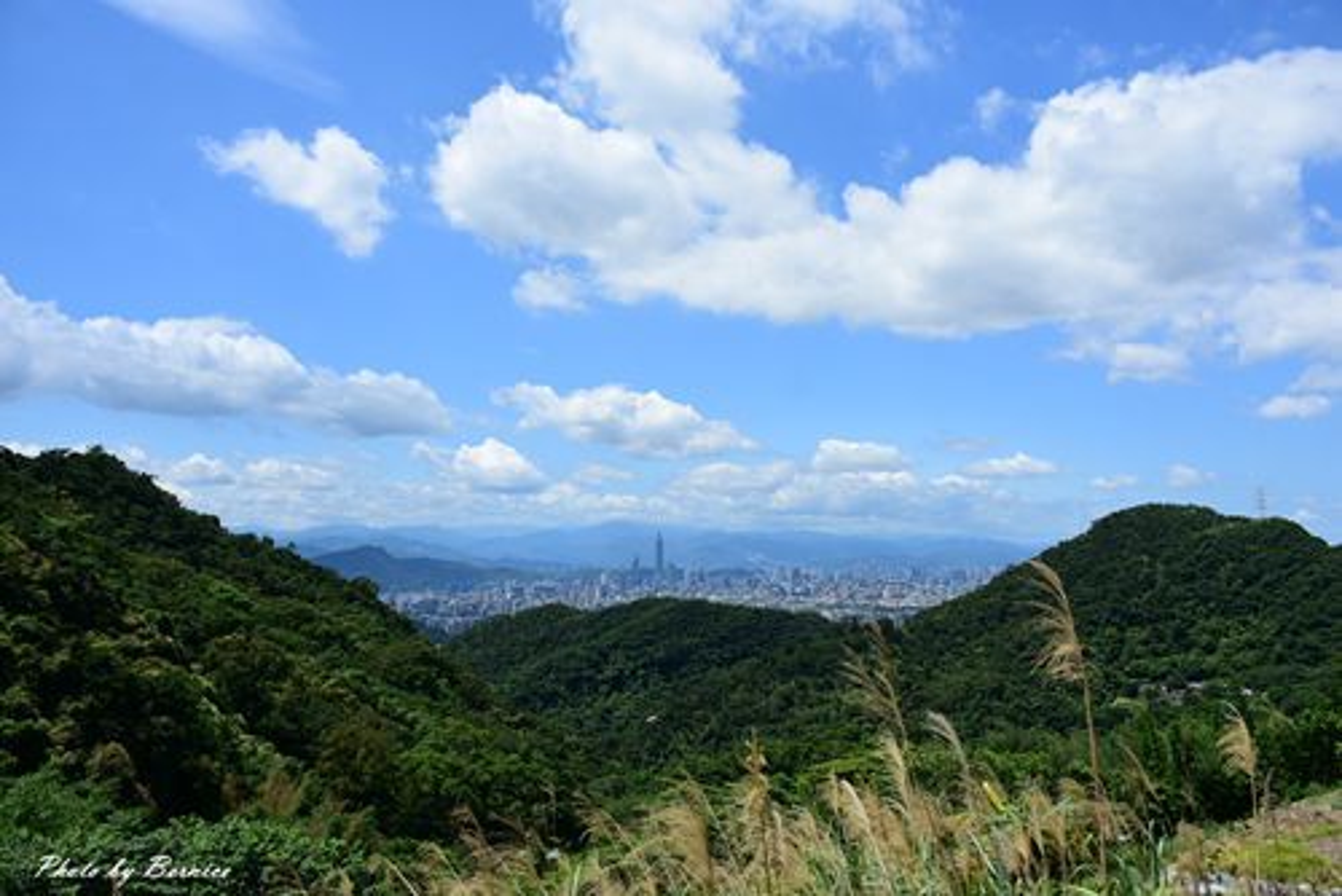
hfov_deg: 67.4
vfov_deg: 48.0
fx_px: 1007
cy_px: 448
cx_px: 671
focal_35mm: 27
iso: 100
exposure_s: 1/800
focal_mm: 18
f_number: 5.6
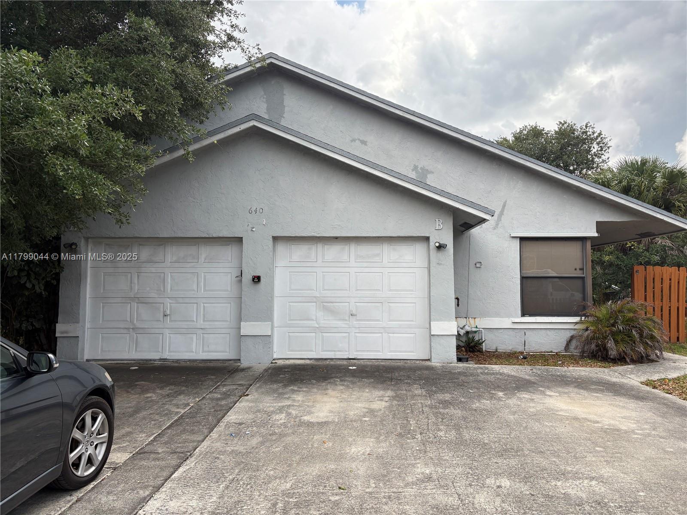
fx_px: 516
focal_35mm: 26
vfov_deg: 53.1
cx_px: 344
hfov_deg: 67.3
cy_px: 258
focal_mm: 5.96
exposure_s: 1/830
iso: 64
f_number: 1.6
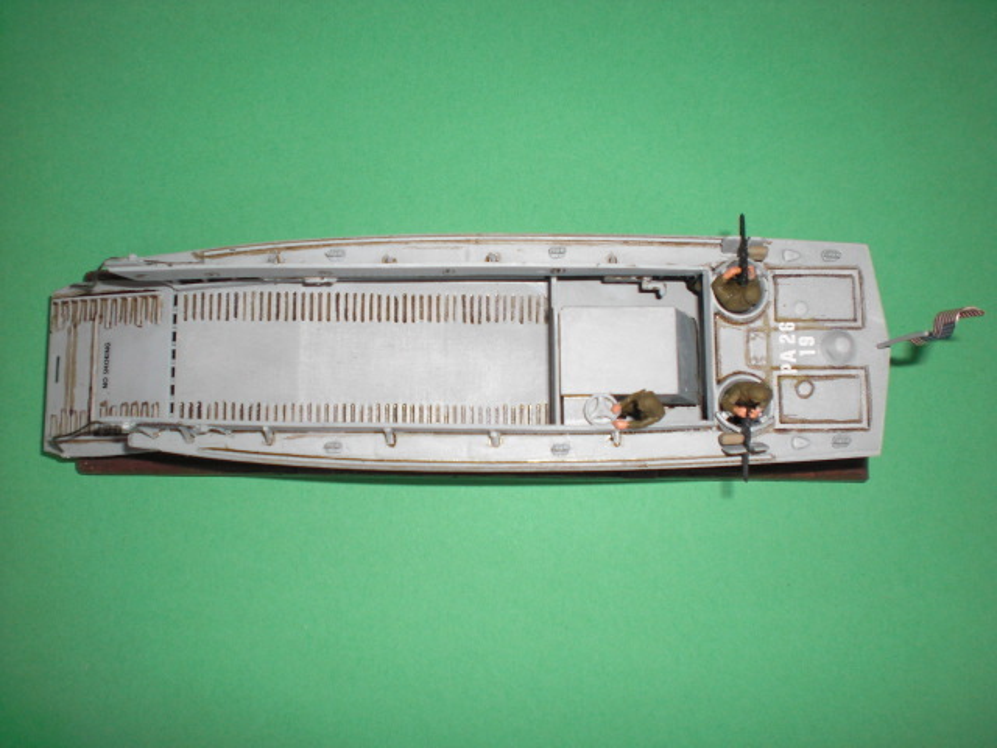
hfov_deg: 49.0
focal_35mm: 38
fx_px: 1094
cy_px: 374
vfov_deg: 37.7
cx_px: 498
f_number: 3.1
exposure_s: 1/60
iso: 100
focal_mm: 6.3
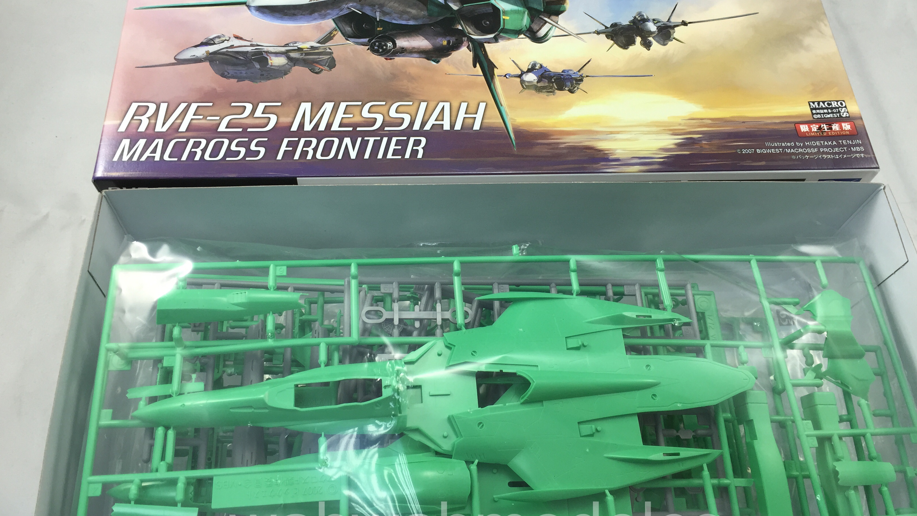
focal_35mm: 32
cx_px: 458
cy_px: 222
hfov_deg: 61.0
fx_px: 778
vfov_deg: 36.6
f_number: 2.2
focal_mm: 4.15
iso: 40
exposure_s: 1/50
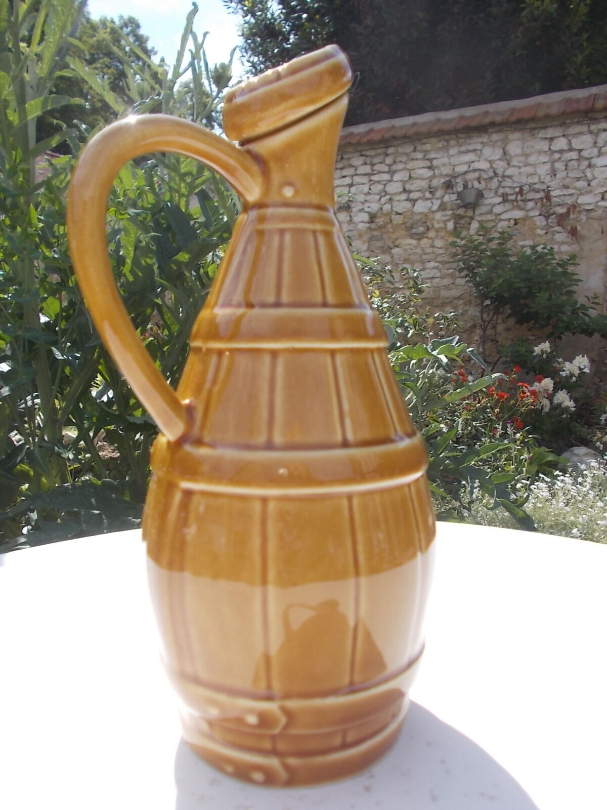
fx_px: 608
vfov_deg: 67.3
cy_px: 405
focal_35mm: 26
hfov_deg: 53.1
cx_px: 304
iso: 80
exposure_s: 1/100
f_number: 8
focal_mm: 4.6
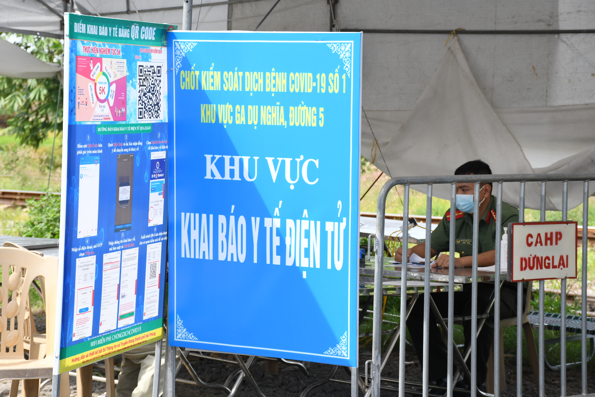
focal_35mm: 93
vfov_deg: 14.7
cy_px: 198
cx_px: 298
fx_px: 1537
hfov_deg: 21.9
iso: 200
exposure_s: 1/200
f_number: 8
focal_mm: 62
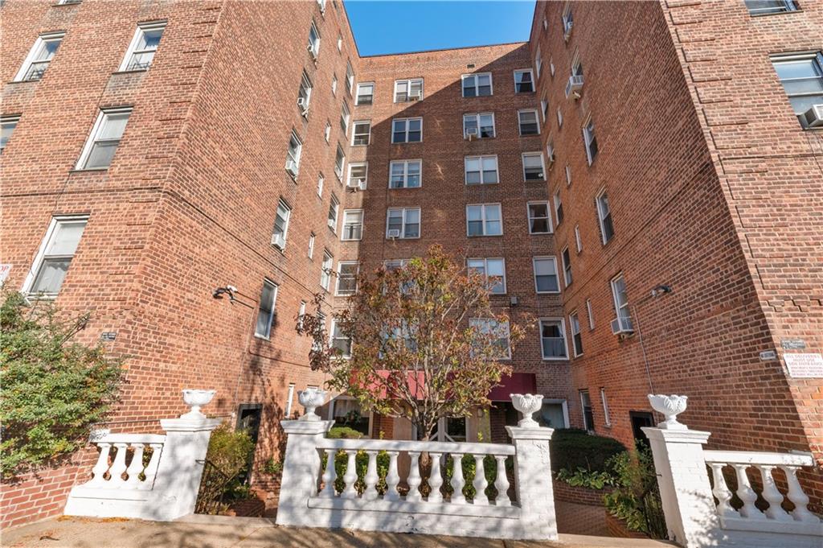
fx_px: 343
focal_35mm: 15
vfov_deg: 77.2
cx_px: 412
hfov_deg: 100.4
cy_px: 274
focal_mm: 15
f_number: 14
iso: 640
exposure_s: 1/500
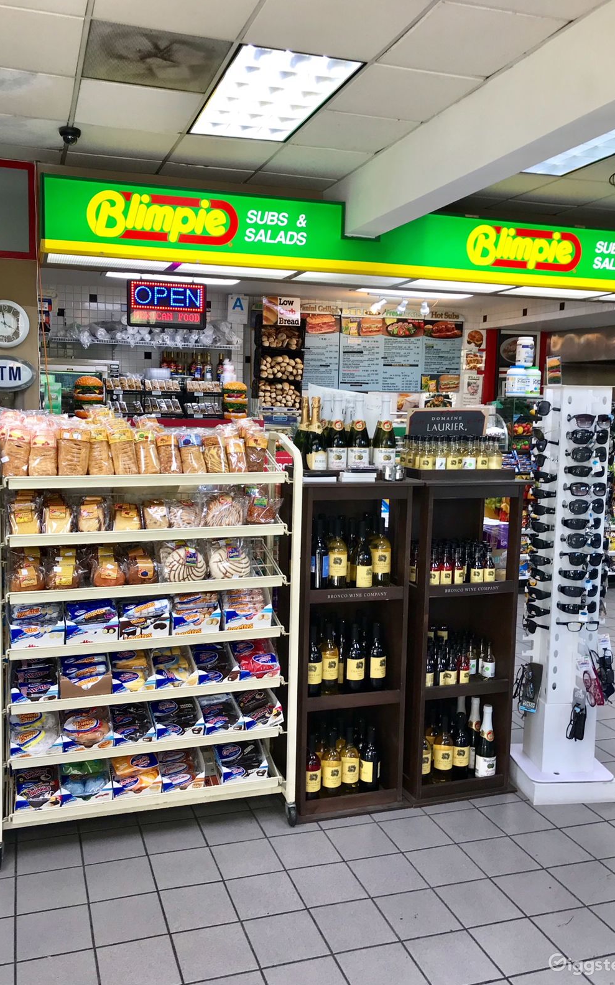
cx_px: 271
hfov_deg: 41.8
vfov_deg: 62.9
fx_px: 805
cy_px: 493
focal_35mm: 30
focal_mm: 3.99
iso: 25
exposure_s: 1/60
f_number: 1.8
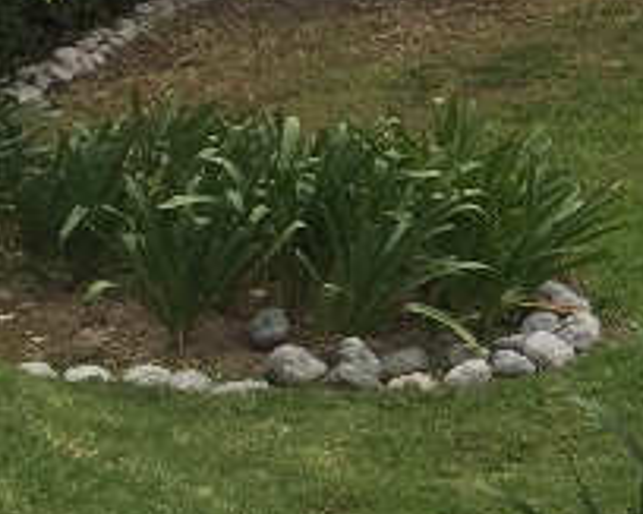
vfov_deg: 10.0
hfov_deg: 11.7
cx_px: 1273
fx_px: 2815
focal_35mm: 148
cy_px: -350
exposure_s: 1/2639
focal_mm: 4.15
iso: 32
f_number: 2.2
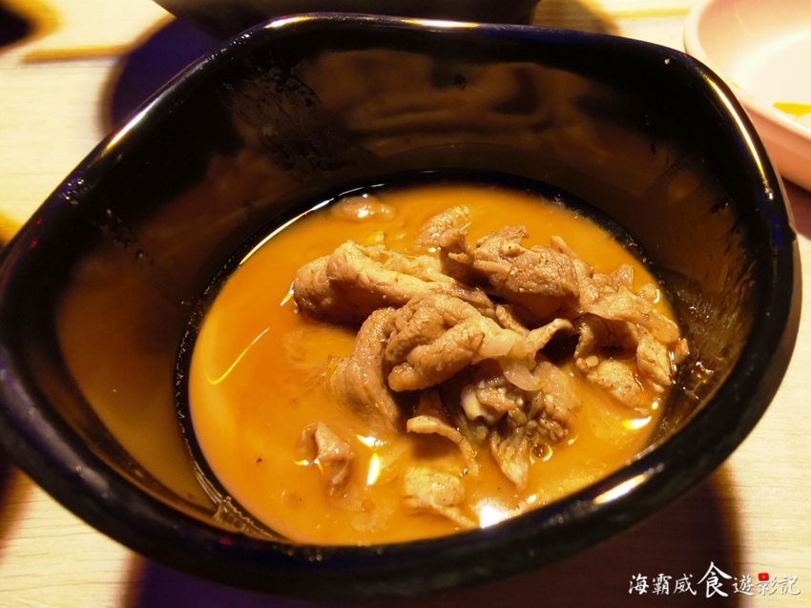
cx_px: 406
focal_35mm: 26
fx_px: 609
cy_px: 304
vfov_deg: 53.0
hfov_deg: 67.3
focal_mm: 2.35
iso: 400
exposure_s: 1/30
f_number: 2.2
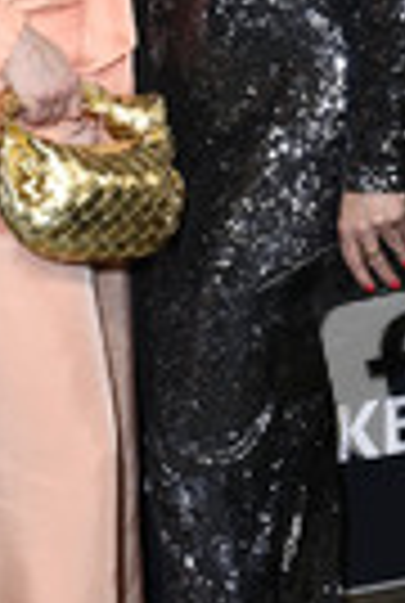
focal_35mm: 113
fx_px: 1897
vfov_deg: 17.9
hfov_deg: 12.2
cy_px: 126
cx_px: 144
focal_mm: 38
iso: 500
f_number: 5.6
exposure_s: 1/250
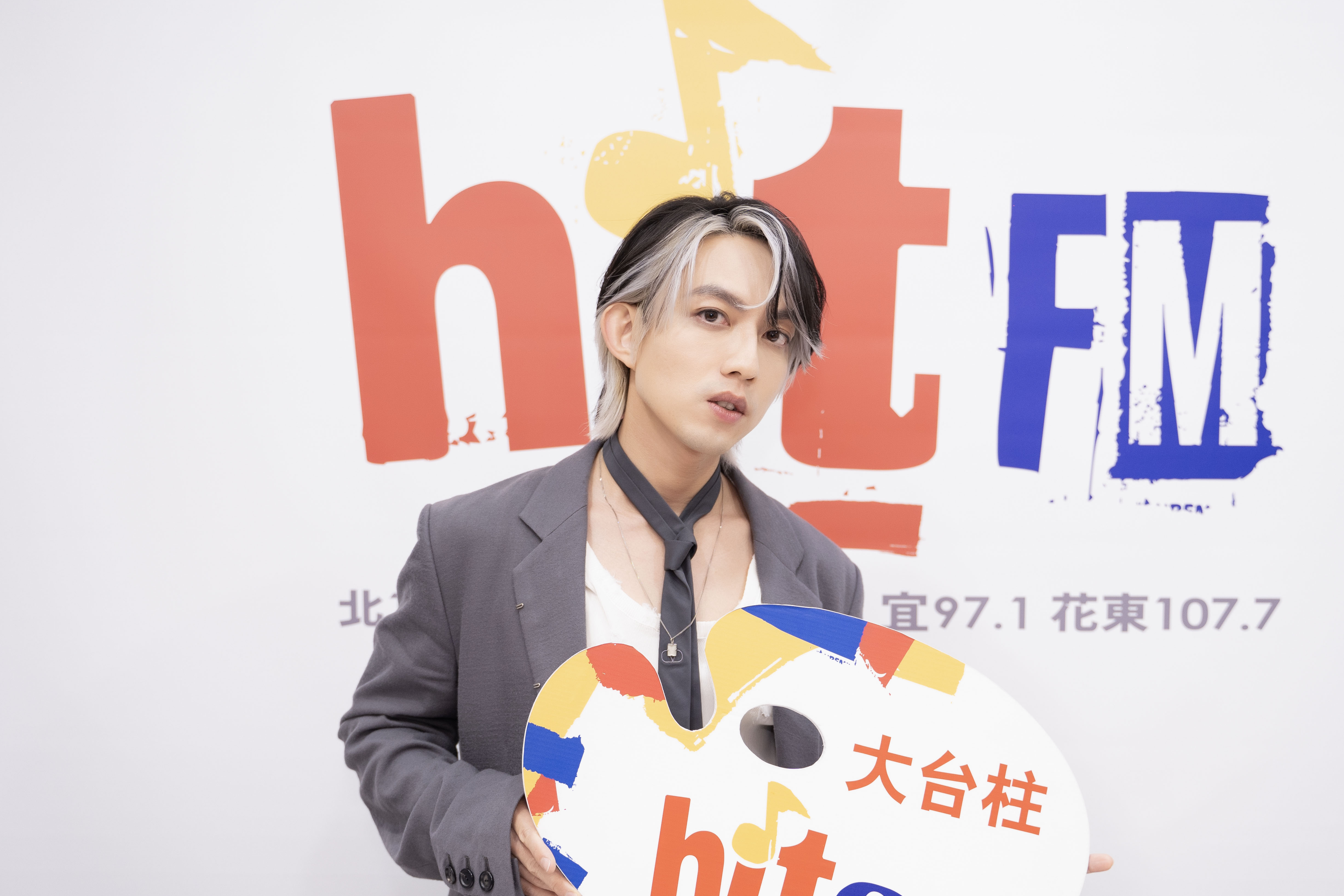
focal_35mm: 44
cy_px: 533
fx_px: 1643
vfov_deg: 30.4
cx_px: 716
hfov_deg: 44.5
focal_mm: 36
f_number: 2.8
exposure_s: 1/100
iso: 1000
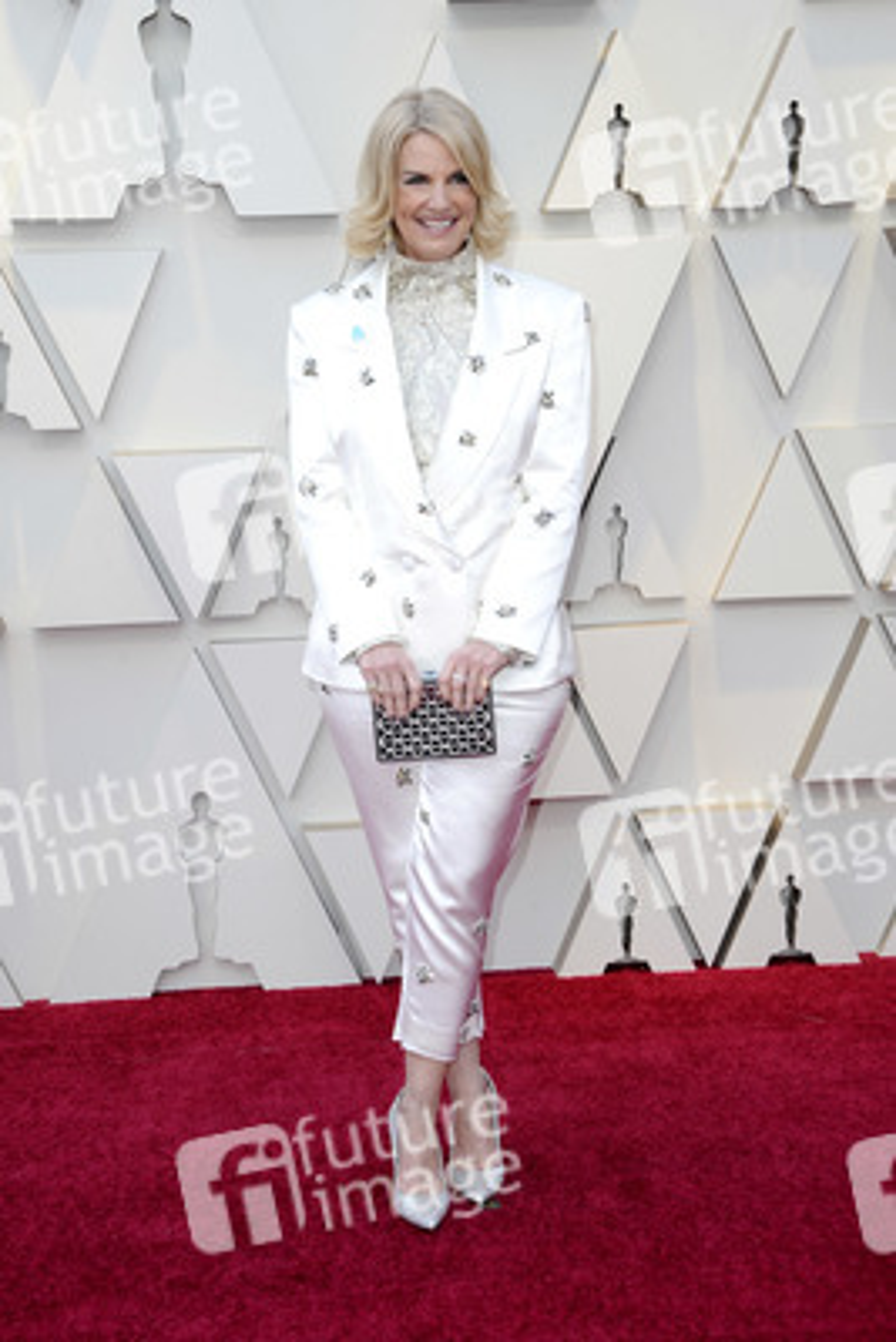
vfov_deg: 35.6
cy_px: 671
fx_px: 2089
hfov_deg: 24.2
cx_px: 448
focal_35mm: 56
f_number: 7.1
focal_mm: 56
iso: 800
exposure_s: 1/250
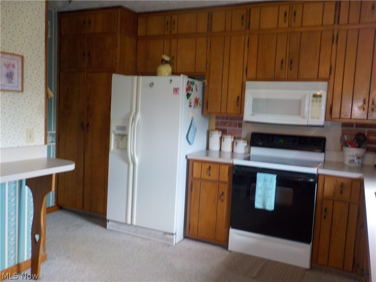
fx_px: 326
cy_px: 141
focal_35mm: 30
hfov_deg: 60.0
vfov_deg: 46.8
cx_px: 188
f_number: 3.3
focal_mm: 4.1
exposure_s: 1/30
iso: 280
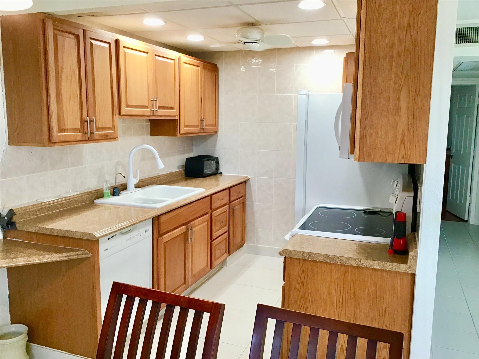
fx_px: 429
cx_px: 240
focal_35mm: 31
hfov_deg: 58.4
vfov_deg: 45.4
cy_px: 180
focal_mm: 3.3
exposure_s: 1/30
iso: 64
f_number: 2.4
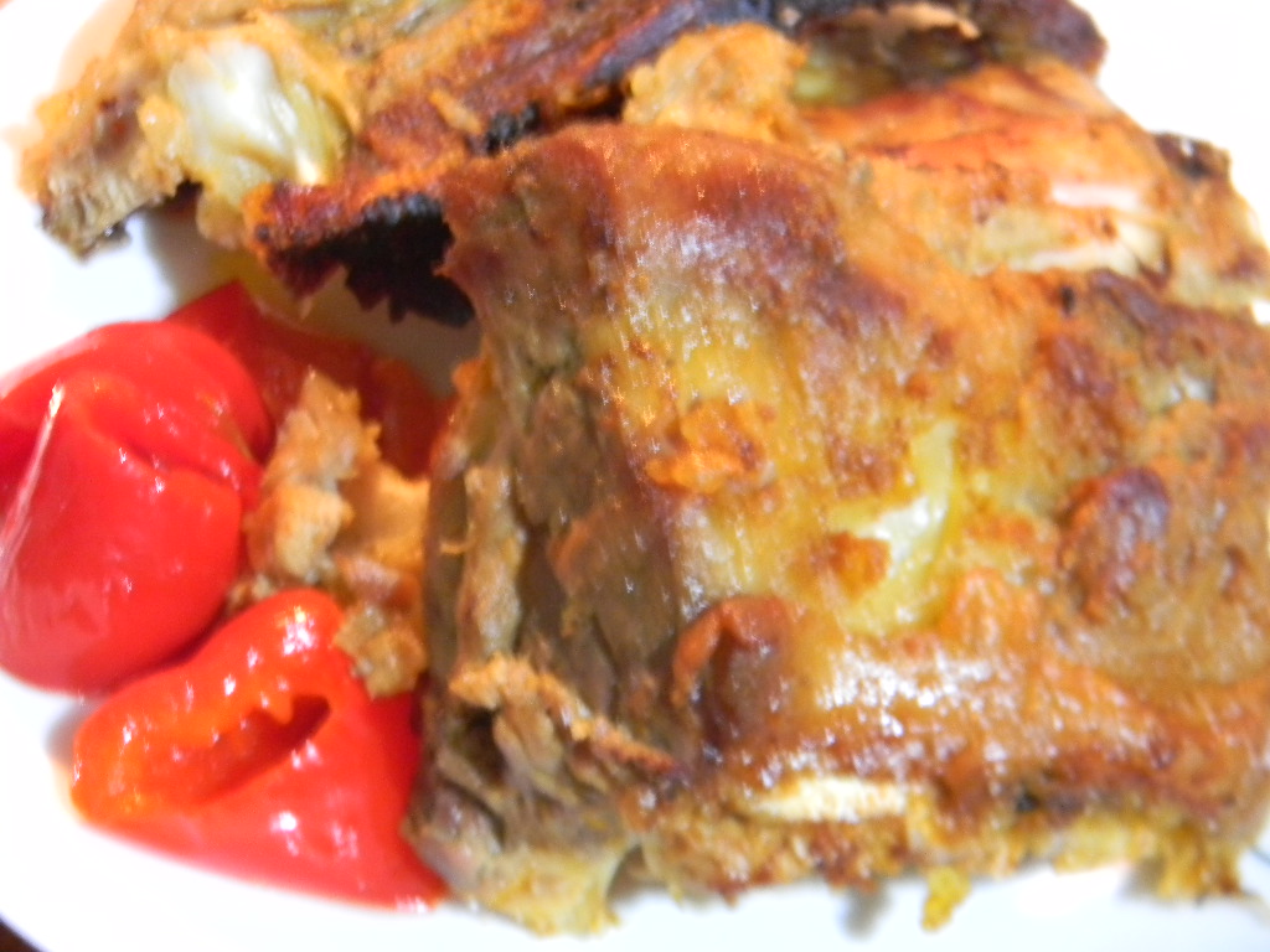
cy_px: 476
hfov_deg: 23.6
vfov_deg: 17.8
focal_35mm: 83
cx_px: 635
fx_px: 3045
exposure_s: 1/3.2
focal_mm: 15.1
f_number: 4.5
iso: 400
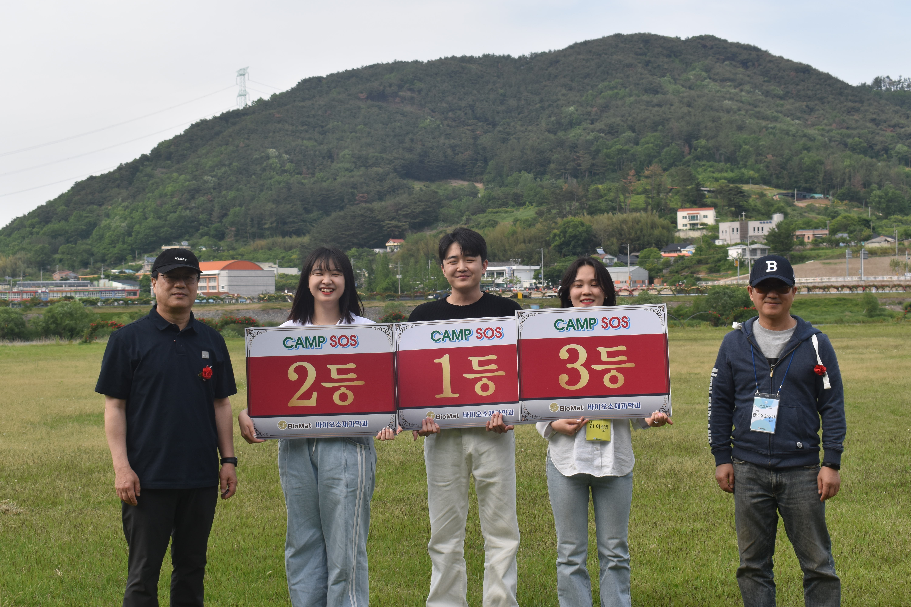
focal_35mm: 52
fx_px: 1328
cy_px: 304
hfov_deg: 37.9
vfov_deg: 25.8
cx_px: 456
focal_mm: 35
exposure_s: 1/320
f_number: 8
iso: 200
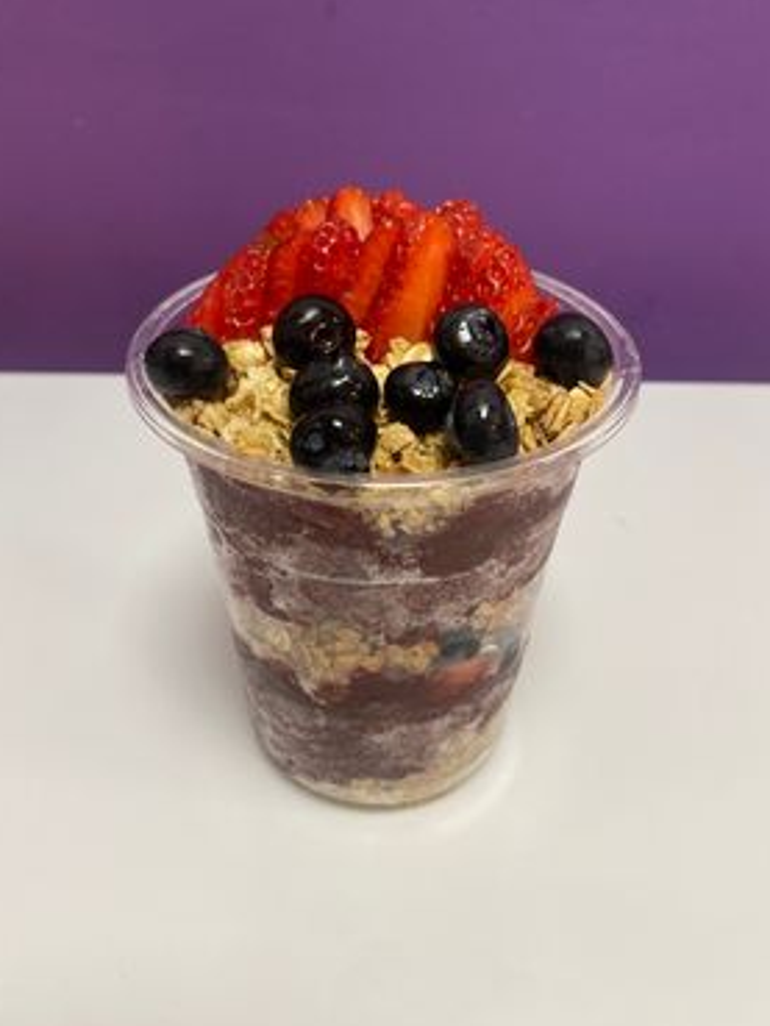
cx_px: 381
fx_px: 889
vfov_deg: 59.9
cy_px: 481
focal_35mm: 30
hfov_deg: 46.8
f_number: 1.8
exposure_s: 1/100
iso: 125
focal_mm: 4.25
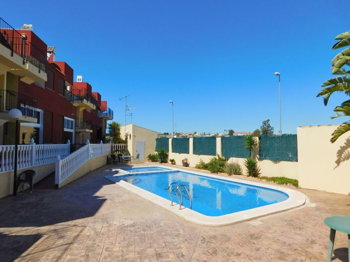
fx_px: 232
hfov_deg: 74.0
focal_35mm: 23
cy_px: 131
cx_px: 175
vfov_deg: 58.8
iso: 125
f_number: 6
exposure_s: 1/800
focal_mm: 4
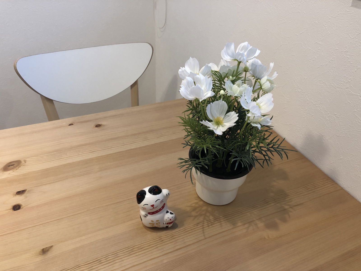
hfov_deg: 63.4
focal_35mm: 28
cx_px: 180
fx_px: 292
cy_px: 136
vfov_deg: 49.7
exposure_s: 1/25
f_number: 1.8
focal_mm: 4
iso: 40
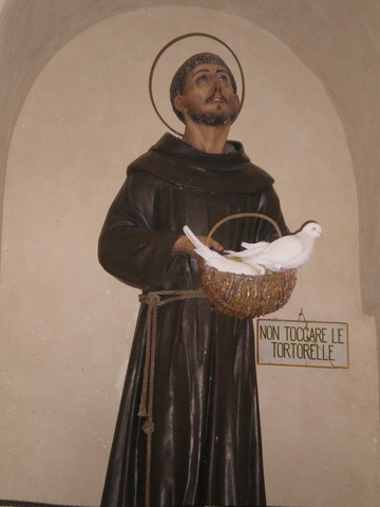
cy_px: 254
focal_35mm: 99
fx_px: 1449
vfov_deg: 19.8
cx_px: 190
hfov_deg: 14.9
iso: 400
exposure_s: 1/80
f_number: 5.5
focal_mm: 16.3
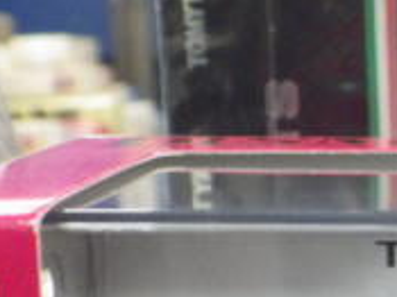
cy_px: 449
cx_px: 628
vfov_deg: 9.6
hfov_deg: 12.4
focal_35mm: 150
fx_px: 1719
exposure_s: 1/30
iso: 800
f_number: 3.6
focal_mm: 7.4
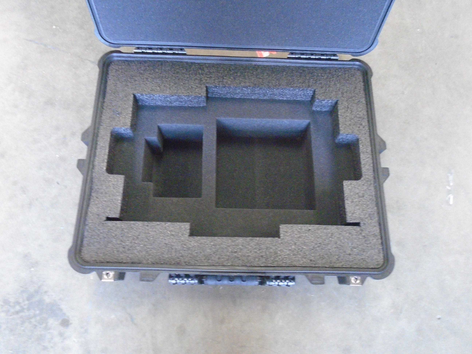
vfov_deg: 53.1
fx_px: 355
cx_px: 236
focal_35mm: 26
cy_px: 177
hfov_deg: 67.3
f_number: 3.2
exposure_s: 1/30
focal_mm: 4.6
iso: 800
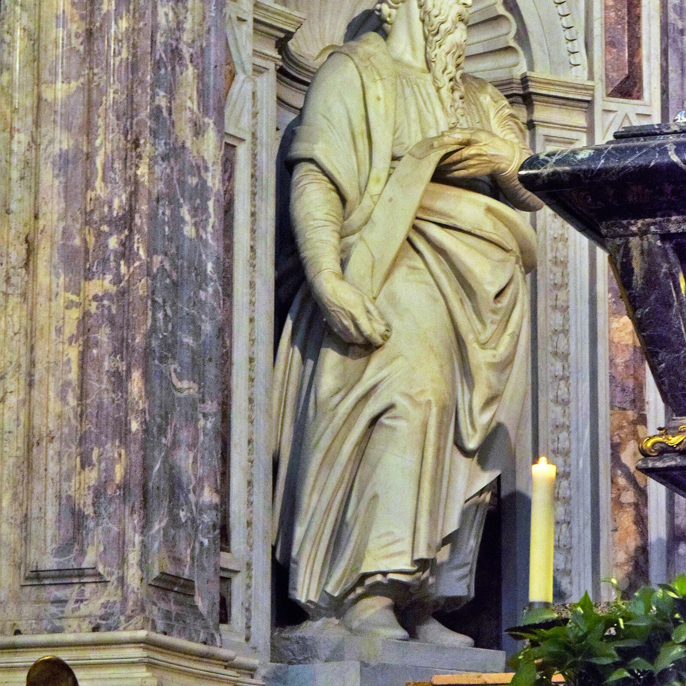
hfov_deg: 12.2
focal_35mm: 144
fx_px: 3220
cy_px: 221
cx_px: 343
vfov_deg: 12.1
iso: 1000
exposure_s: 1/8
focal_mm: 75
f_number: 11
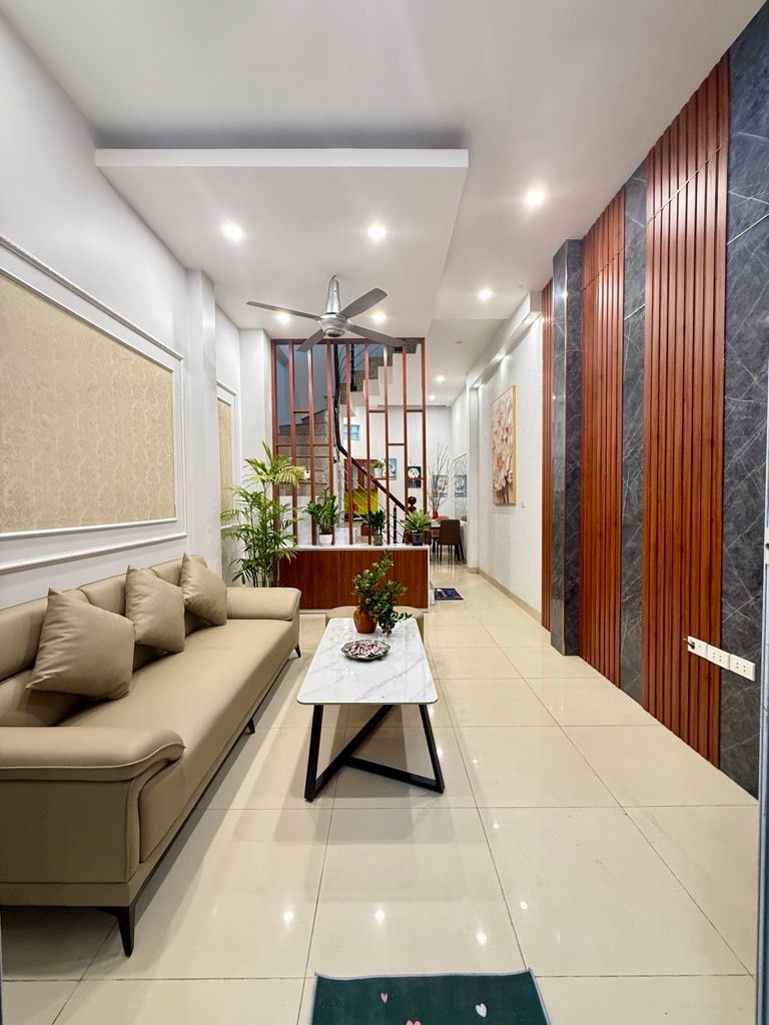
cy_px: 512
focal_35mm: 14
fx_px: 415
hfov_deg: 85.7
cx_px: 384
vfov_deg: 102.1
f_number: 2.2
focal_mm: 2.22
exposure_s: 1/50
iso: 200
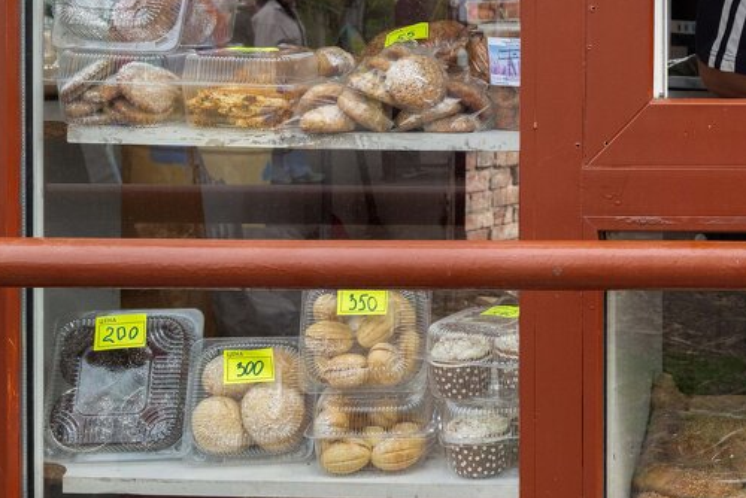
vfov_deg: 18.1
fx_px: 1518
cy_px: -10
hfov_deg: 25.7
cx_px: 803
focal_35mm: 73
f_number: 8
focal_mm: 30.5
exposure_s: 1/320
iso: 320
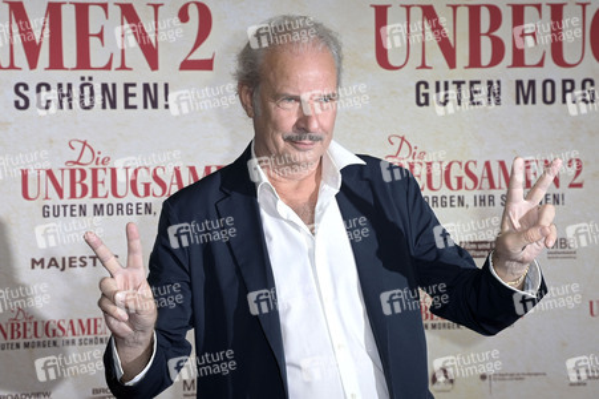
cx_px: 300
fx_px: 1247
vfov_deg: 18.2
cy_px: 200
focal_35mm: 75
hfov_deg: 27.0
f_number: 5.6
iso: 800
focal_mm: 75
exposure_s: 1/250
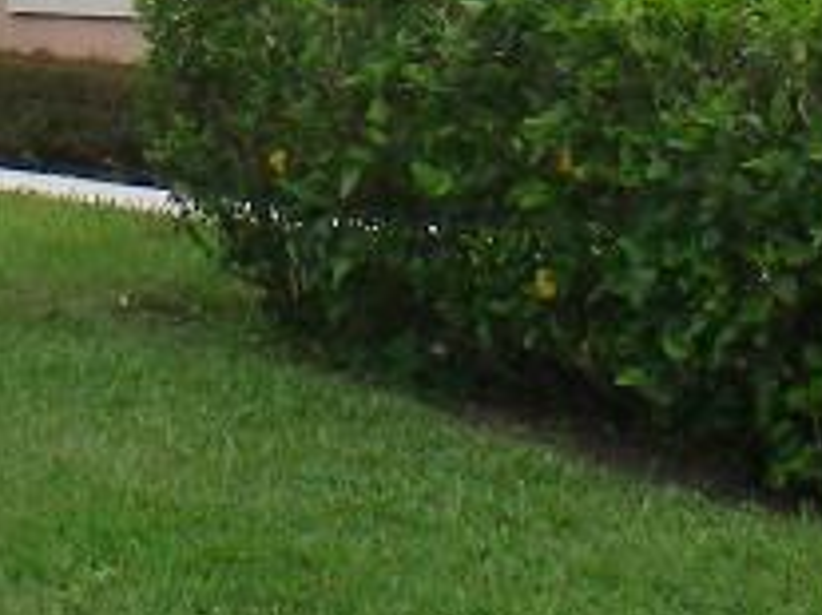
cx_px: 683
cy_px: -250
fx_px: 4462
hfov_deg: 10.5
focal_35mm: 188
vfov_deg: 7.8
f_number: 4.6
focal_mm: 6.3
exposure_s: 1/400
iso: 64
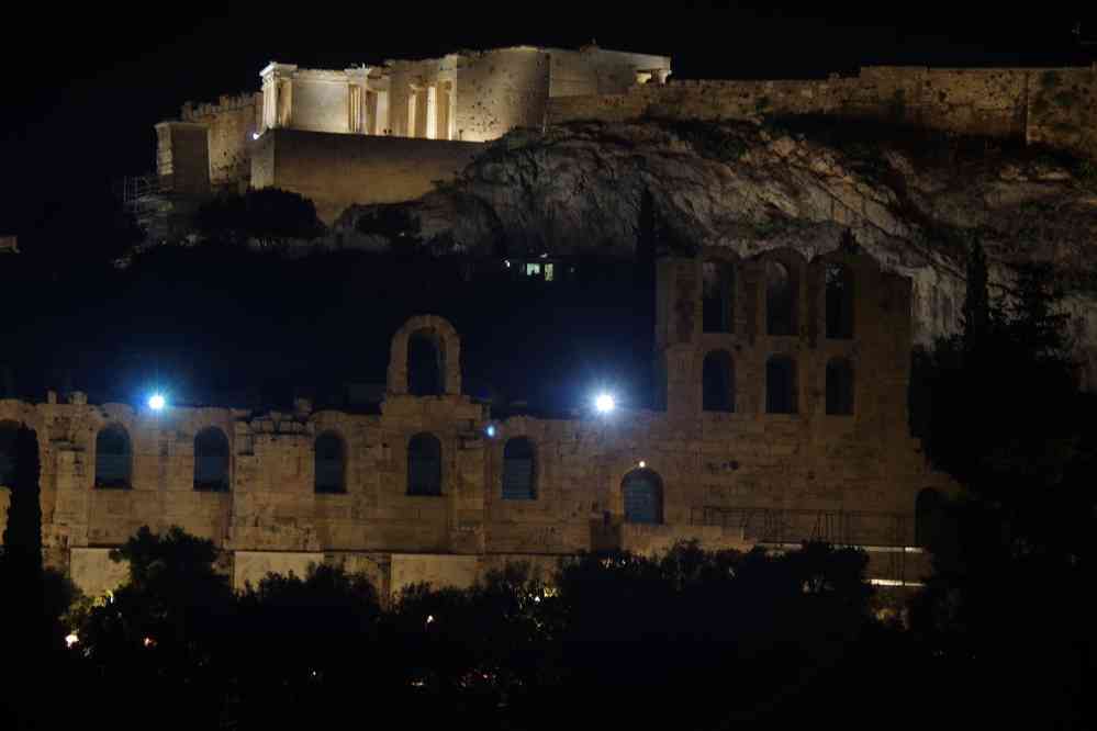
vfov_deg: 15.7
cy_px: 366
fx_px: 2651
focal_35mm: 87
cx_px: 548
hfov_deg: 23.4
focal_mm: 57.5
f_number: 7.1
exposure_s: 5.1
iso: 100
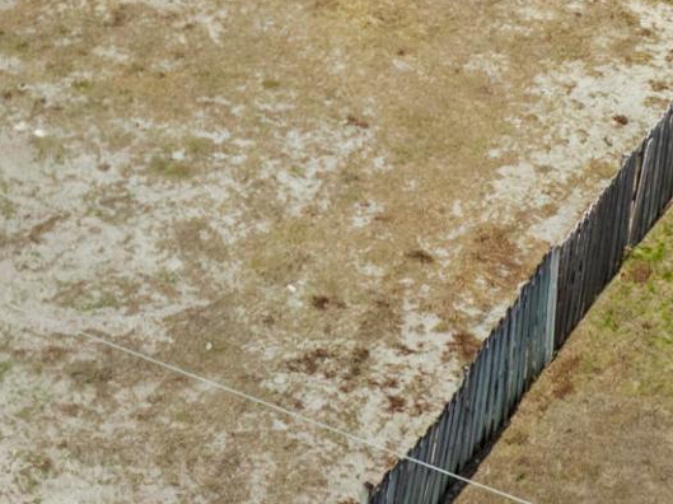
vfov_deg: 11.0
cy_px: -199
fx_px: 2545
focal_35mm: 131
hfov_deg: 14.8
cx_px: 25
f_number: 2.8
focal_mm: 12.29
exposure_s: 1/3200
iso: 110
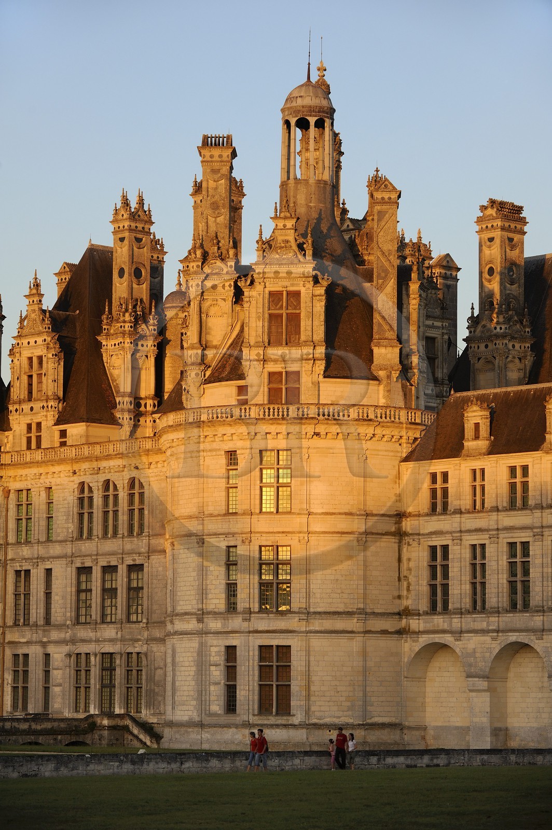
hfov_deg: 11.8
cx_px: 276
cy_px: 415
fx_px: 2672
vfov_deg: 17.7
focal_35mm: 116
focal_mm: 116
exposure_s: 1/320
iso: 400
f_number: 6.3
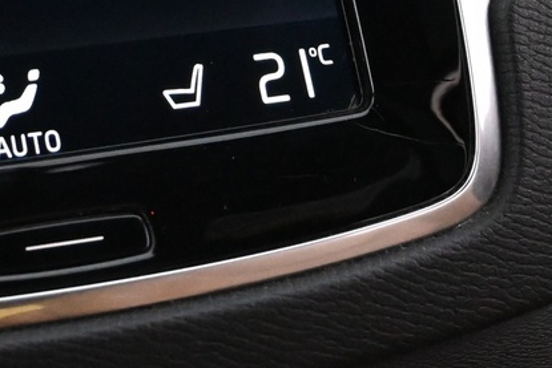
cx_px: -57
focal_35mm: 120
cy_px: -247
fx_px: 1839
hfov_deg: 16.5
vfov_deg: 10.9
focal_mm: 20.5
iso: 5000
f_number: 3.8
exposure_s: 1/30
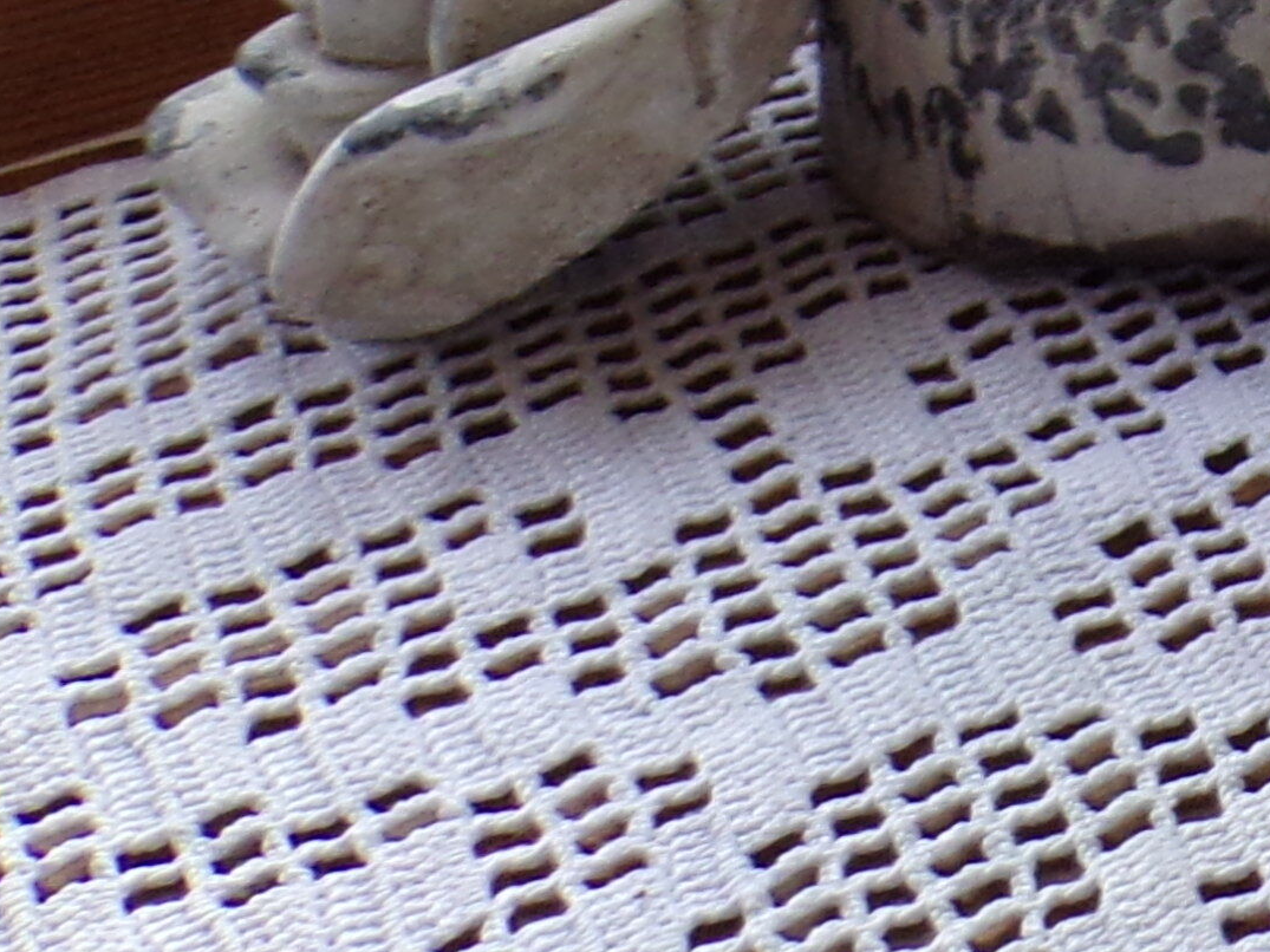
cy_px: -723
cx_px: 3002
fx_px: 4219
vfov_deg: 11.9
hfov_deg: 13.1
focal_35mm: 115
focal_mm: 4.3
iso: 100
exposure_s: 1/40
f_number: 3
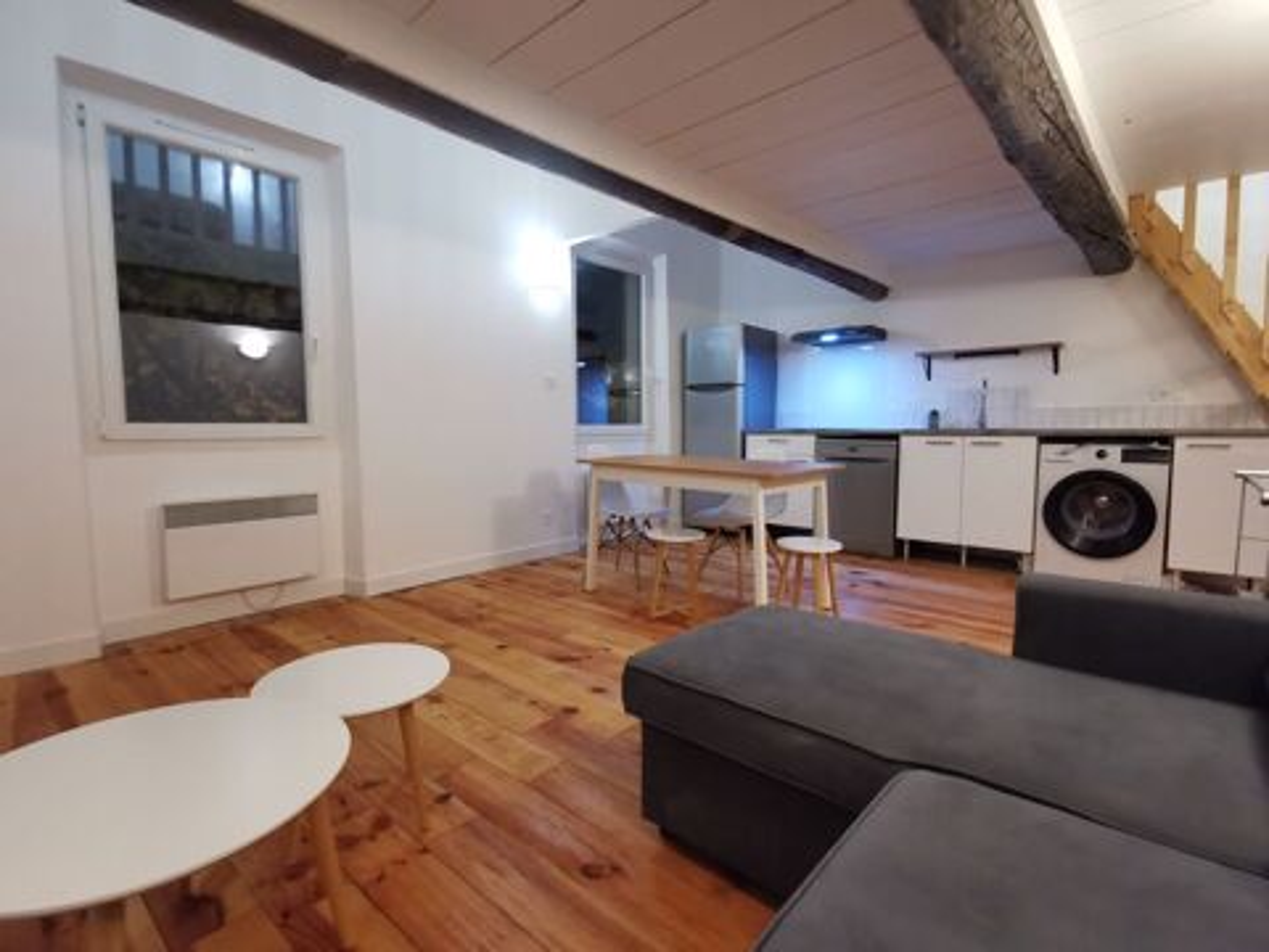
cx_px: 634
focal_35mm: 17
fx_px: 623
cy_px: 476
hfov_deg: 91.0
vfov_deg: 74.7
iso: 640
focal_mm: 2.35
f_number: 2.2
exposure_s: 1/16.7
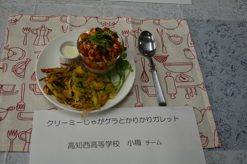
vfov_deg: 34.1
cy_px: 82
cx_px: 124
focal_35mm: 39
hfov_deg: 49.6
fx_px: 267
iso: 320
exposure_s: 1/125
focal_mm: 26
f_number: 5.6
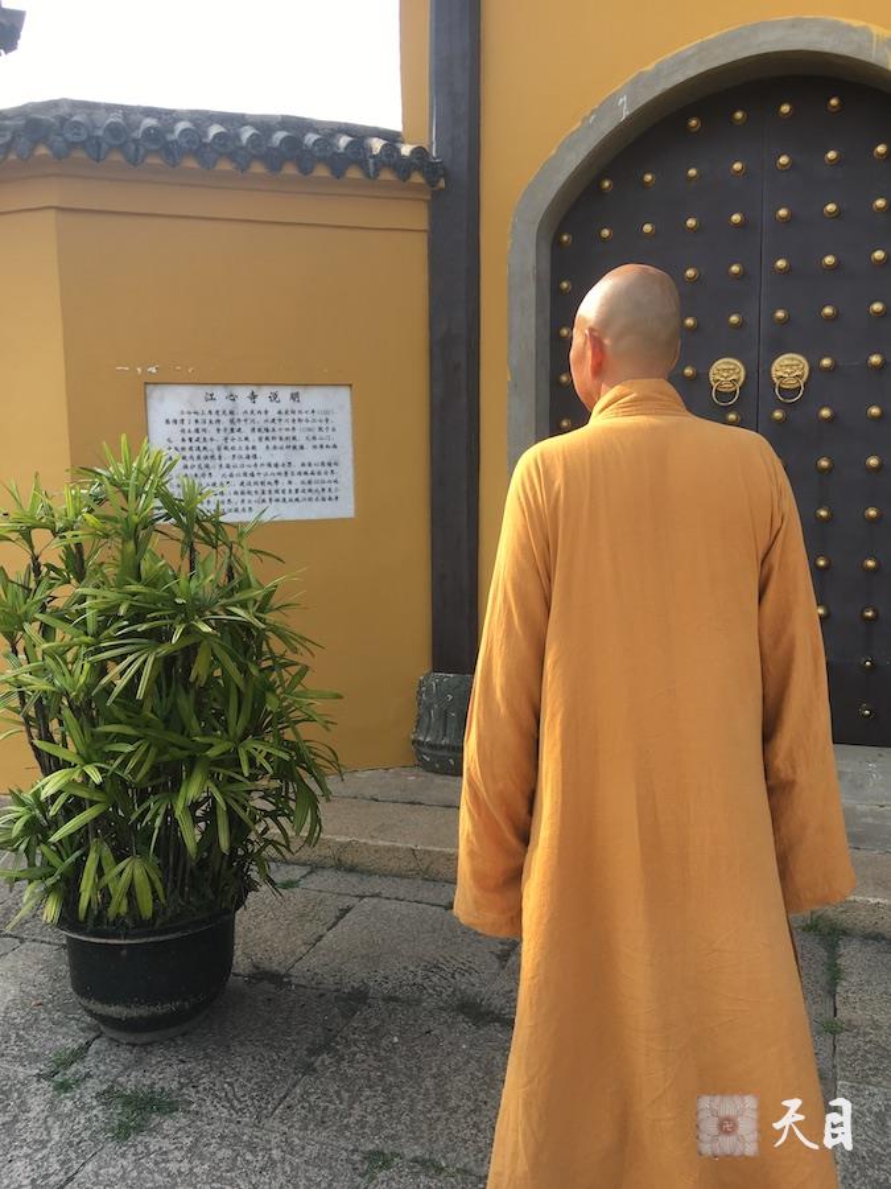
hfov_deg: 48.2
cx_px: 446
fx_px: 995
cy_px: 594
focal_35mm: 29
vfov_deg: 61.7
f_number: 2.2
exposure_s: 1/444
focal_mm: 4.15
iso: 25
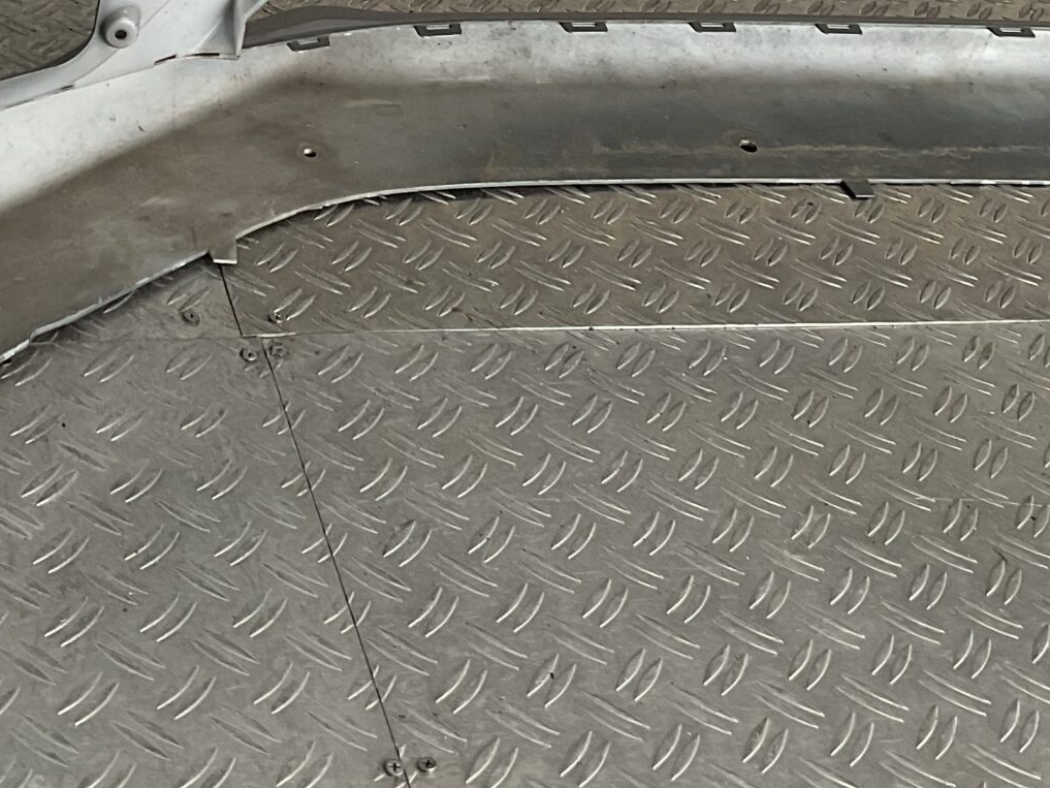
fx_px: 2215
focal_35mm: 73
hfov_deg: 26.4
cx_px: 310
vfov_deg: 19.3
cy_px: -100
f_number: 1.8
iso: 32
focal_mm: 3
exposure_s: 1/120
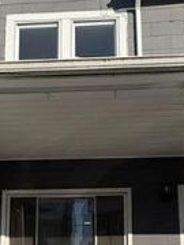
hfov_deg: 28.0
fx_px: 369
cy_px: 217
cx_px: 76
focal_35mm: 52
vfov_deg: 34.9
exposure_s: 1/2985
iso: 50
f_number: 2.2
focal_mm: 2.22
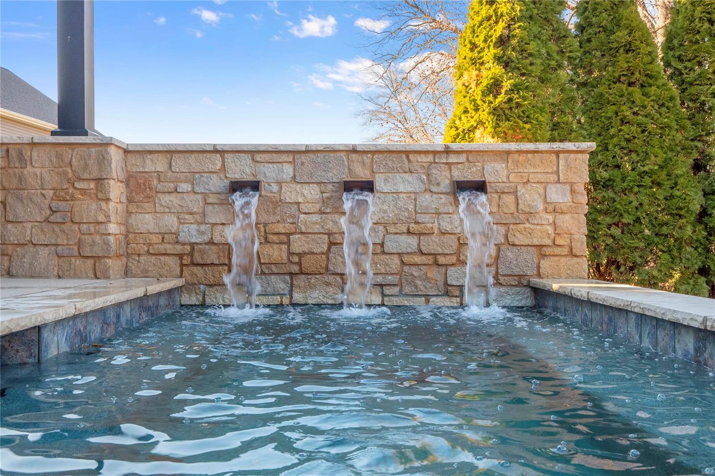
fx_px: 715
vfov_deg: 36.9
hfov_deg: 53.1
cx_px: 358
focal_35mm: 36
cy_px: 238
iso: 400
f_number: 9
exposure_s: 1/80
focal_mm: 18
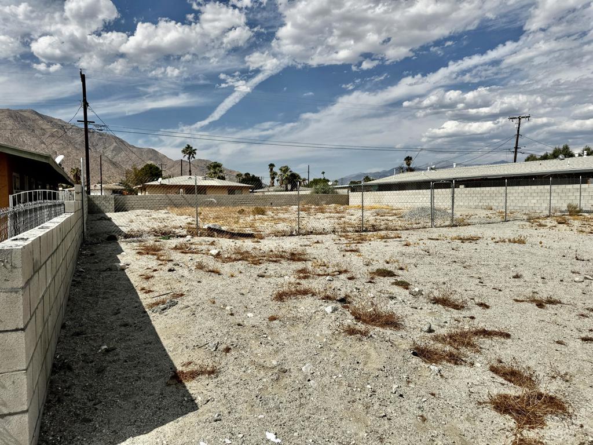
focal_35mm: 24
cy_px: 222
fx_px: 411
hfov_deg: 71.6
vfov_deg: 56.8
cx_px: 296
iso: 80
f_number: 1.78
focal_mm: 6.76
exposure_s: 1/12346
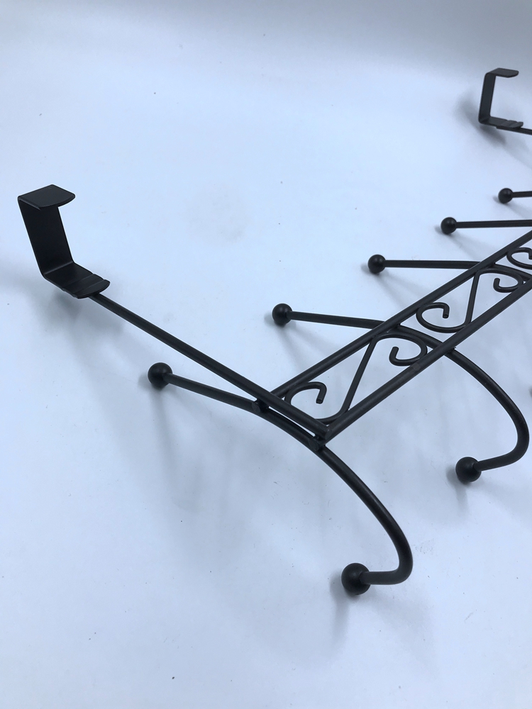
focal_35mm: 28
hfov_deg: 49.7
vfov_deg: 63.4
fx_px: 574
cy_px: 354
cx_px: 266
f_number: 1.8
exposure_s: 1/292
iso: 20
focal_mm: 3.99
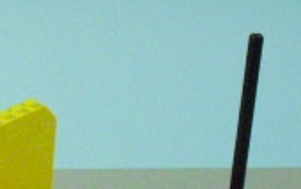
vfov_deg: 6.2
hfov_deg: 9.6
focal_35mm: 211
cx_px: -191
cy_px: 237
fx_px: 1734
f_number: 3.8
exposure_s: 1/25
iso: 800
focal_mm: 9.4
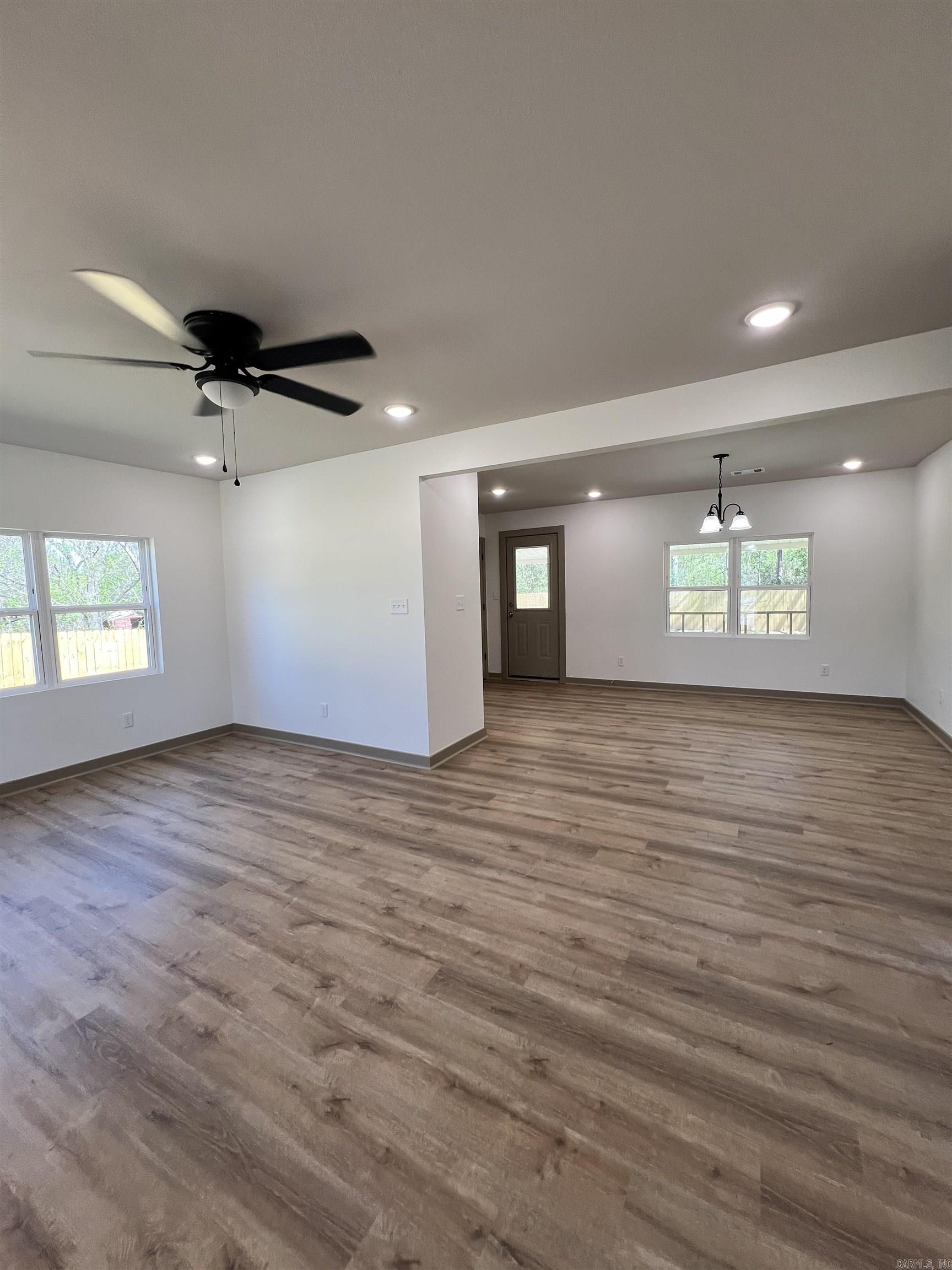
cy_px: 635
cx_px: 476
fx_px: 477
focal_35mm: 13
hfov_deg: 89.9
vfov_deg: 106.2
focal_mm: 1.57
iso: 64
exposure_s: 1/120
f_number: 1.8
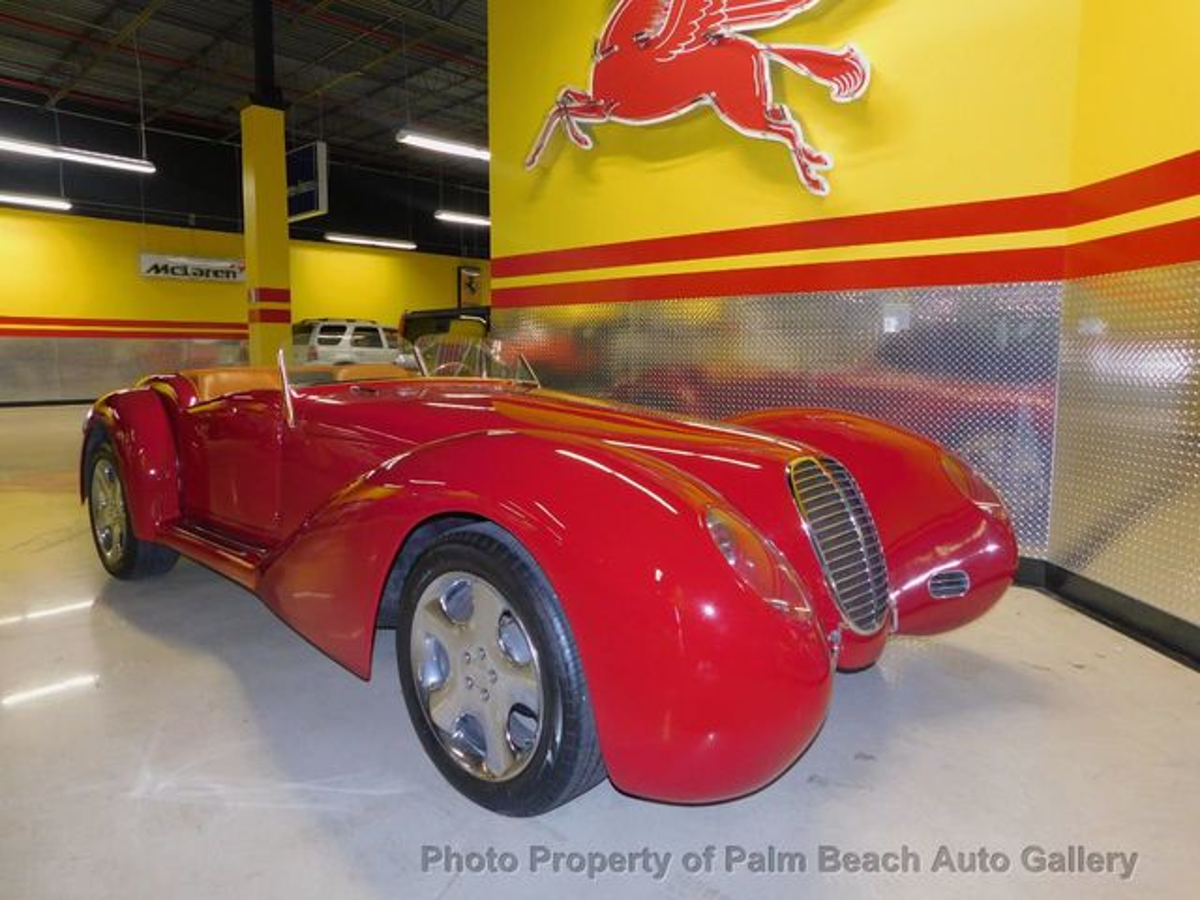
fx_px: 797
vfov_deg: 58.9
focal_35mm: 23
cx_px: 600
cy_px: 450
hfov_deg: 73.9
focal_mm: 4
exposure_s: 1/30
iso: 200
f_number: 3
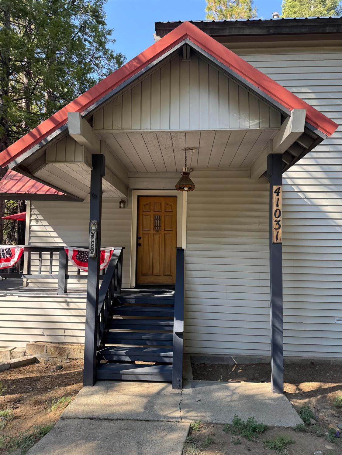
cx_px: 171
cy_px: 228
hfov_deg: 56.8
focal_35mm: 24
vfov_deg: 71.6
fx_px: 316
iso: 80
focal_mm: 6.76
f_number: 1.78
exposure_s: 1/257
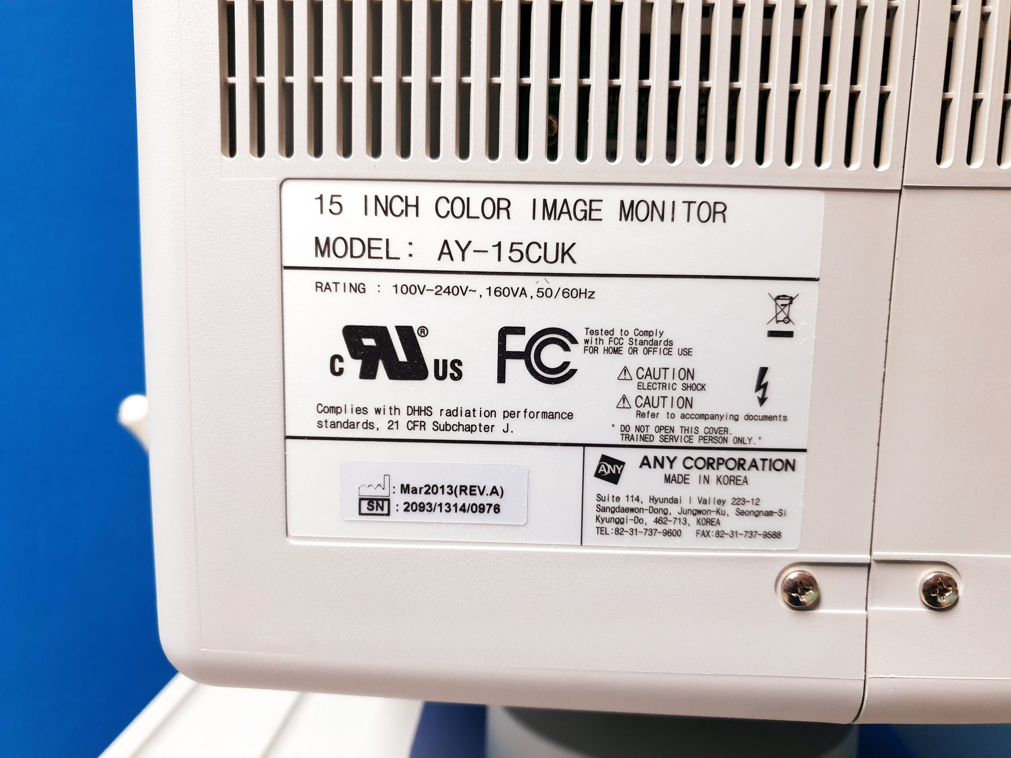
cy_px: 379
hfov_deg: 67.3
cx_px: 506
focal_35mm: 26
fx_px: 759
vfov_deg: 53.1
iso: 200
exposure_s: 1/50
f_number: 1.5
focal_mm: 4.3
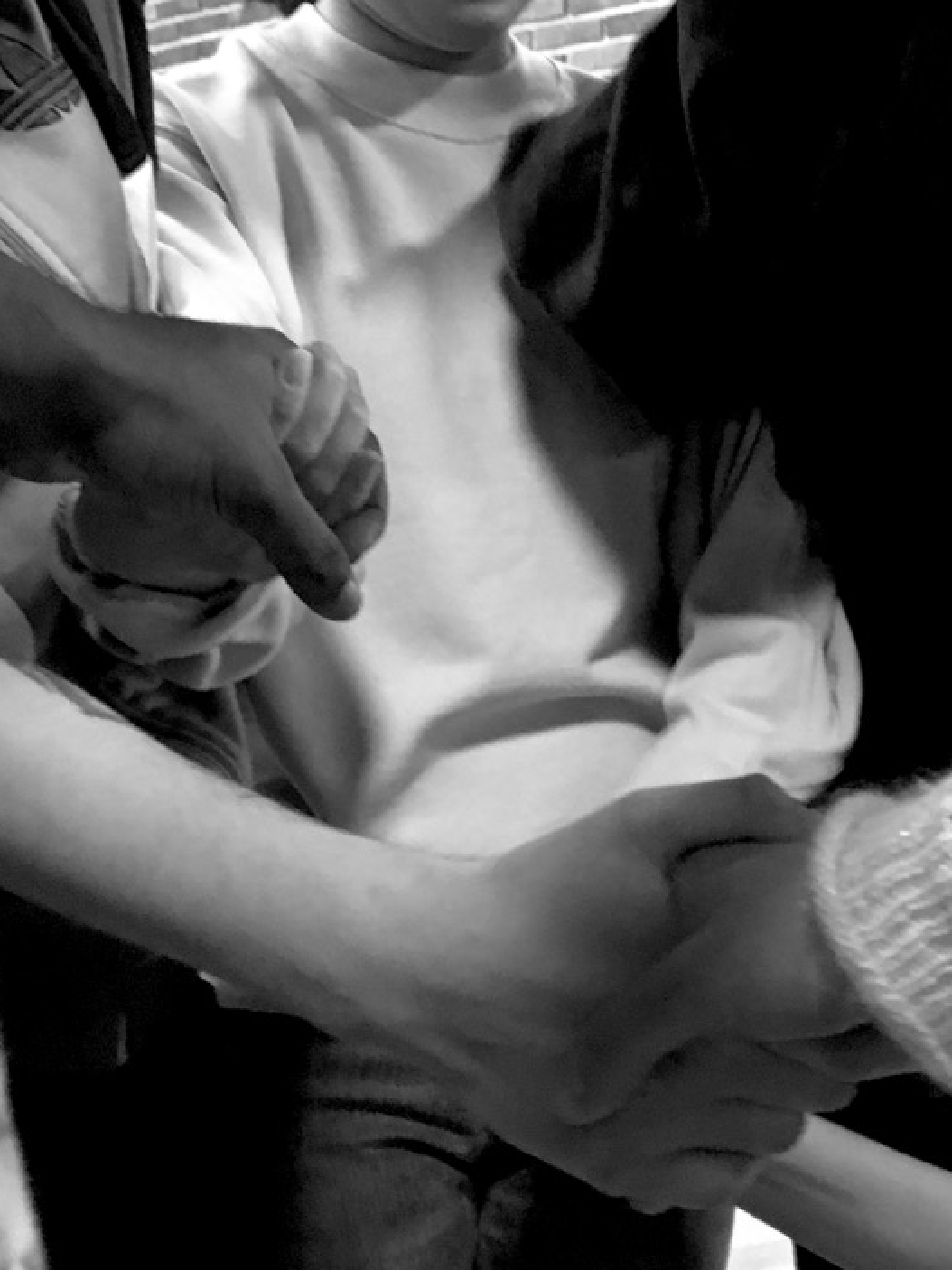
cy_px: 504
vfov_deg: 29.3
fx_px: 2421
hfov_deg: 22.0
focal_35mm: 66
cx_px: 755
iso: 200
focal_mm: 4.15
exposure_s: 1/17
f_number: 2.2
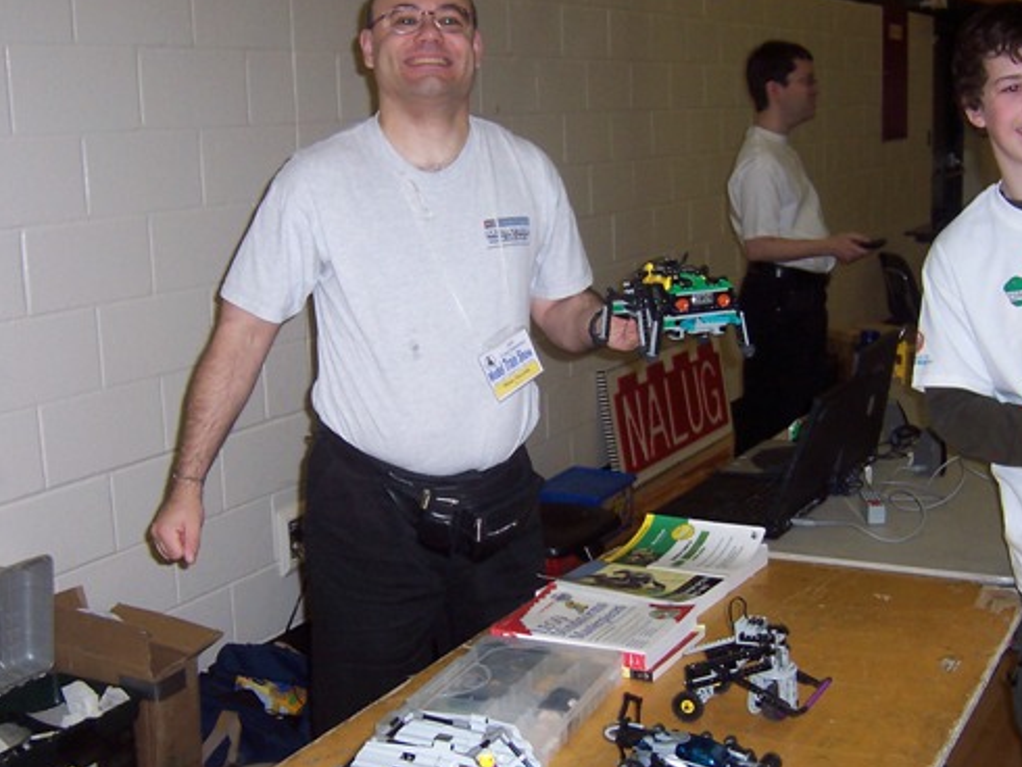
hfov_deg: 40.4
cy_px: 377
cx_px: 513
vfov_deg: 30.9
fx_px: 1388
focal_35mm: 47
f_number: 2.8
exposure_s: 1/60
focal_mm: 5.6
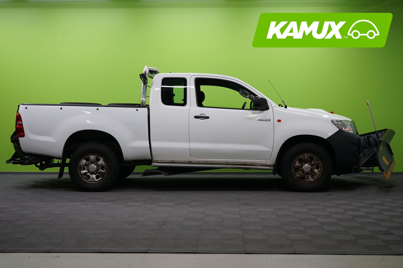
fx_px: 504
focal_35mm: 45
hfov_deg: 43.6
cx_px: 202
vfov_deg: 29.9
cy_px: 134
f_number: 5.6
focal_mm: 45
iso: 400
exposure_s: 1/50
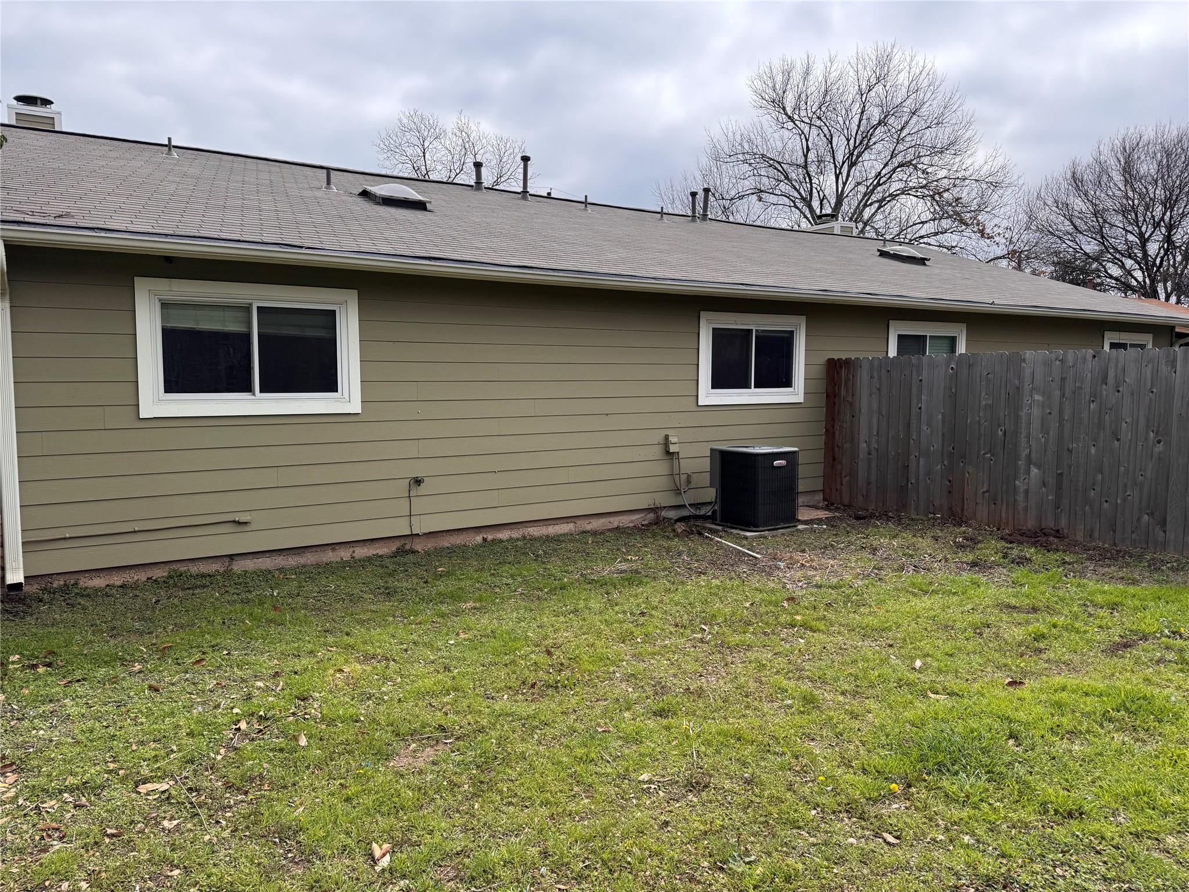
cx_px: 594
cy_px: 446
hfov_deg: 71.6
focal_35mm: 24
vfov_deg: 56.8
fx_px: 824
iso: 80
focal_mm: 6.76
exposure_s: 1/2415
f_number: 1.78
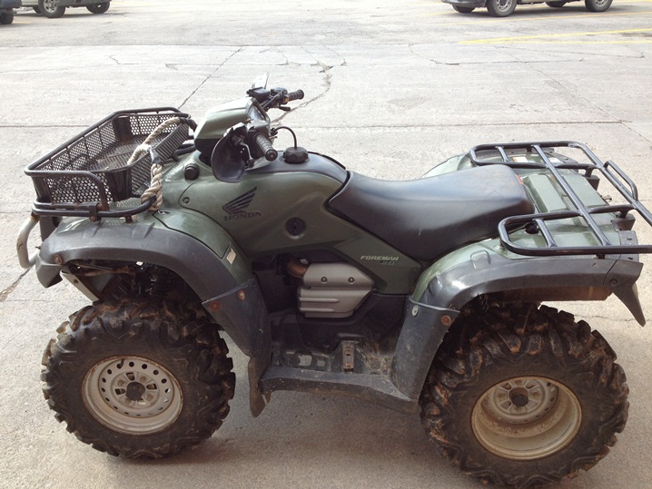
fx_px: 659
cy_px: 244
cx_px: 326
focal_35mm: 35
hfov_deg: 52.6
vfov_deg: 40.7
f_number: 2.4
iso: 50
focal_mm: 4.28
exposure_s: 1/308
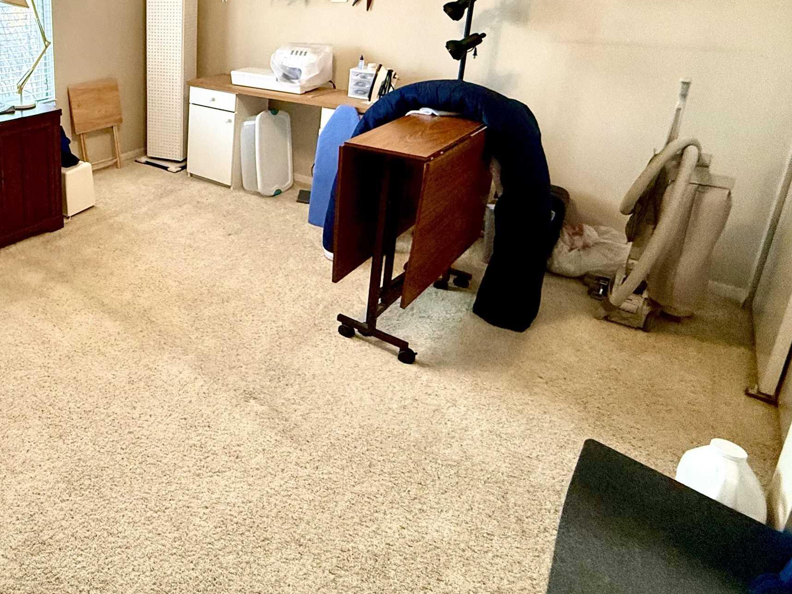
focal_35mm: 25
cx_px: 118
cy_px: 126
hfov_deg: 61.4
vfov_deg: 51.7
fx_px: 572
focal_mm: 2.22
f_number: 2.2
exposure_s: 1/120
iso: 320
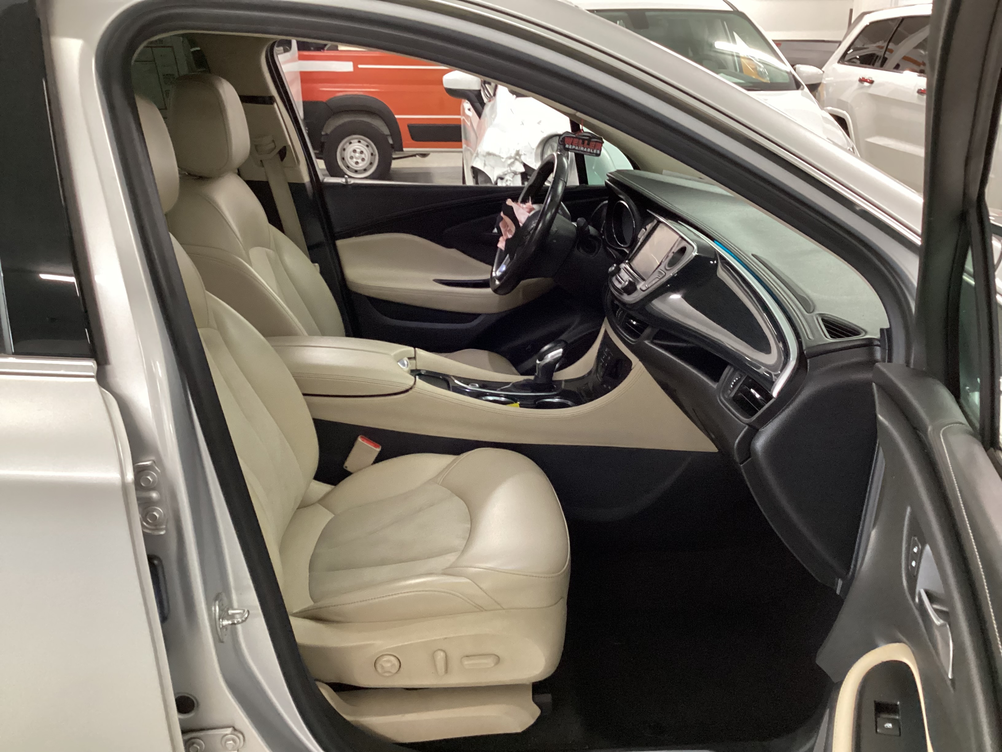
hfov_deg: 58.4
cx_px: 501
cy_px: 376
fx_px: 897
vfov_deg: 45.4
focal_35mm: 31
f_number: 2.4
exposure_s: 1/40
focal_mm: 3.3
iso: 400
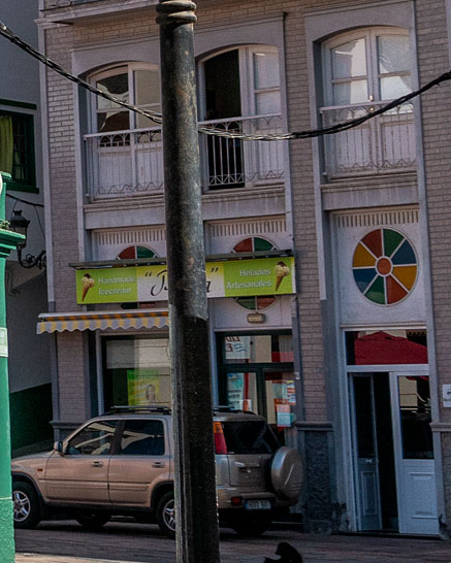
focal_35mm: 141
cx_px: -511
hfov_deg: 10.0
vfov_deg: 13.5
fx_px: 2352
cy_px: -4
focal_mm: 14.1
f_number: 4
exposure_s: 1/250
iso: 125
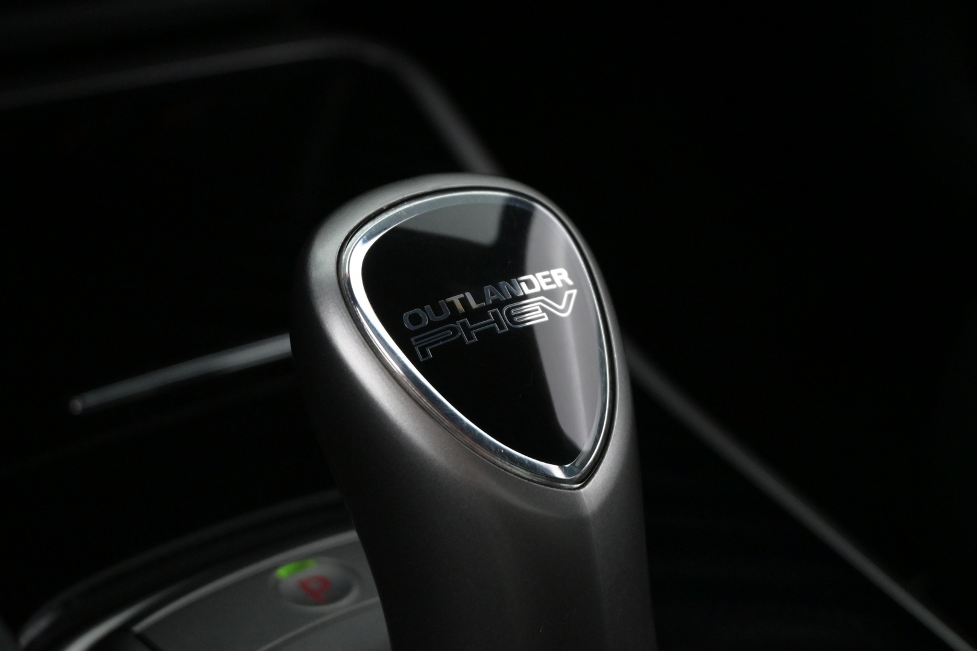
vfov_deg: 22.6
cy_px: 326
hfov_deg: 33.4
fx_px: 1628
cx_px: 488
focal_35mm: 60
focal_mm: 40
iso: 4000
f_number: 5.6
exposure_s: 1/60
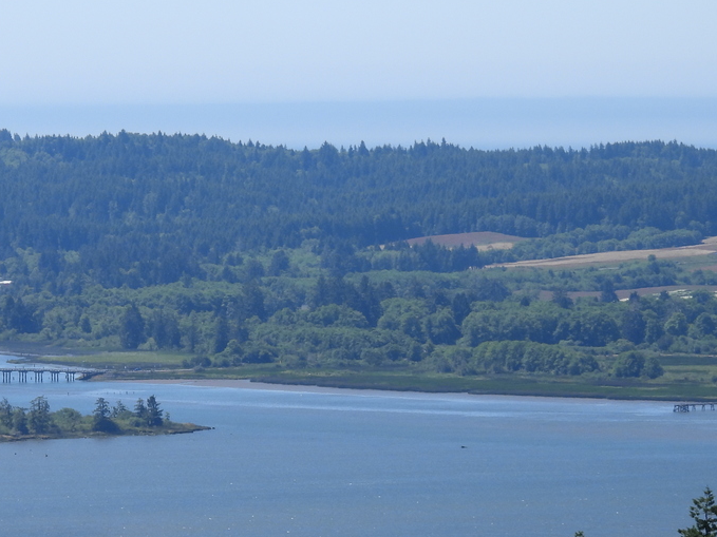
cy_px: 341
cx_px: 60
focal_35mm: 349
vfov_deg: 4.3
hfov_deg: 5.7
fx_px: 7228
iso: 100
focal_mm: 33
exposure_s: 1/800
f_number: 4.5
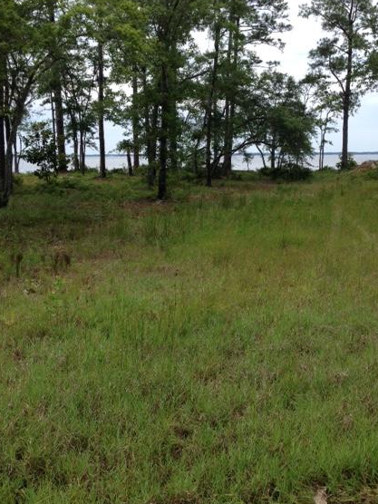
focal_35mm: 38
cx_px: 182
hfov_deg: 37.7
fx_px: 553
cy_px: 219
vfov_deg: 48.9
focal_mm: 4.12
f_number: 2.4
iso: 50
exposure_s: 1/951
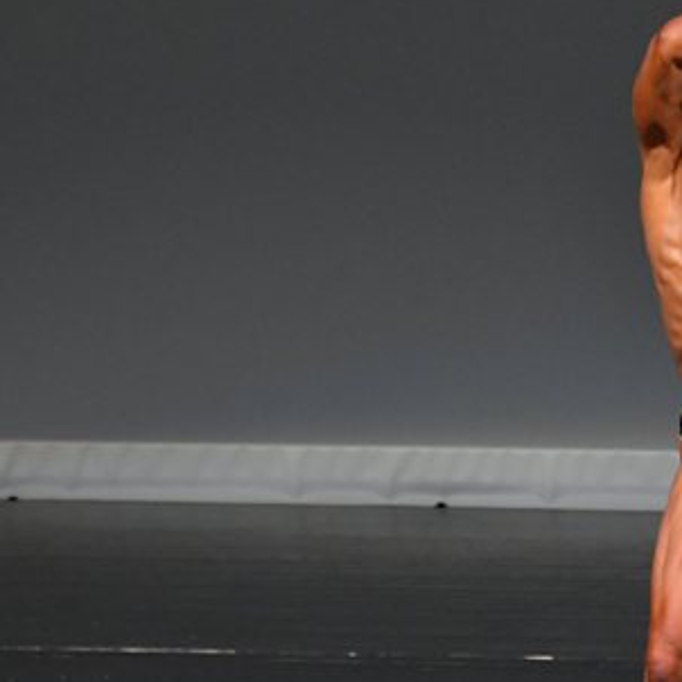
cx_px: 749
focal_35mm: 686
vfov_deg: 2.6
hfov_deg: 2.6
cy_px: 355
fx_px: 15291
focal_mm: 210
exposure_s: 1/400
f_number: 5.6
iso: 4000
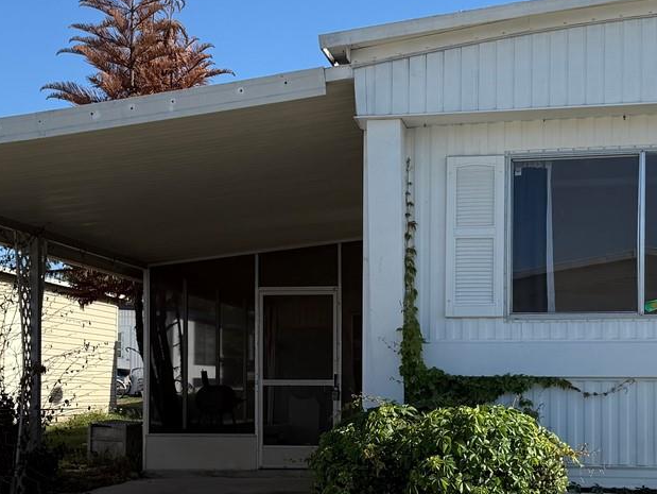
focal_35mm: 62
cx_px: 351
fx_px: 1177
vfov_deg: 23.4
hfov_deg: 31.2
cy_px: 367
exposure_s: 1/3759
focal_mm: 6.76
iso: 80
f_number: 1.78
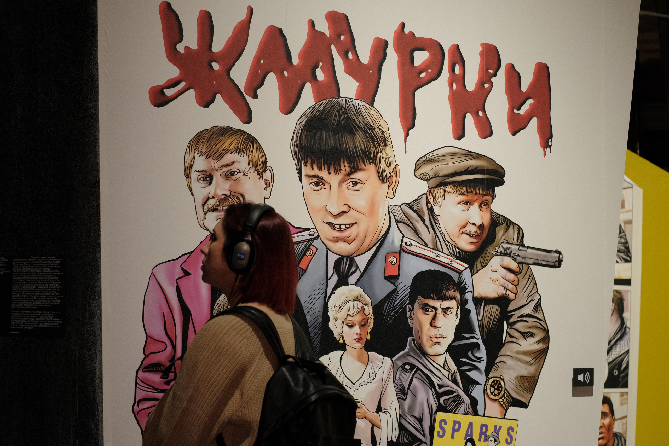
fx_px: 985
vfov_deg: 25.5
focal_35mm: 53
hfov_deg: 37.5
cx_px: 334
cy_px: 223
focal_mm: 35
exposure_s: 1/125
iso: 2500
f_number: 2.8
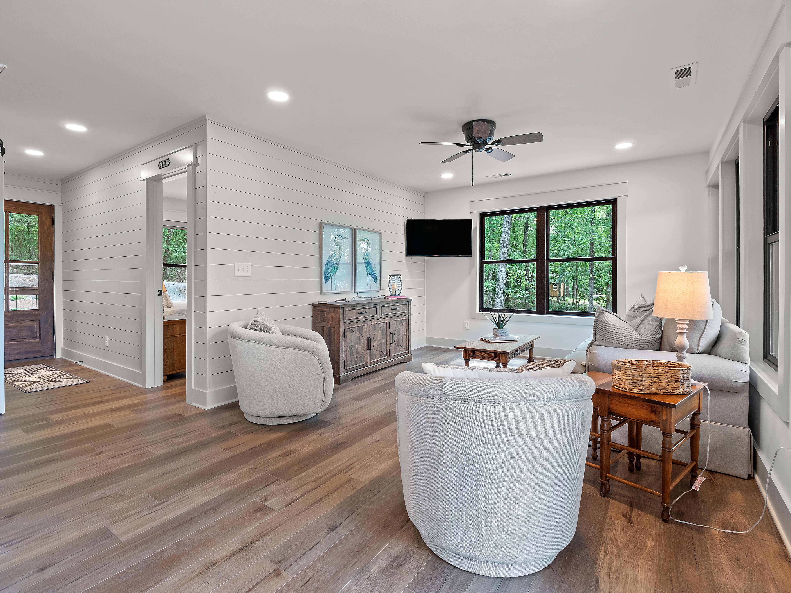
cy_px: 296
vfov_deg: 78.1
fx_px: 366
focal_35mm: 16
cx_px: 396
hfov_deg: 94.5
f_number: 5.6
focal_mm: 8
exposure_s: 1/4
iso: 200
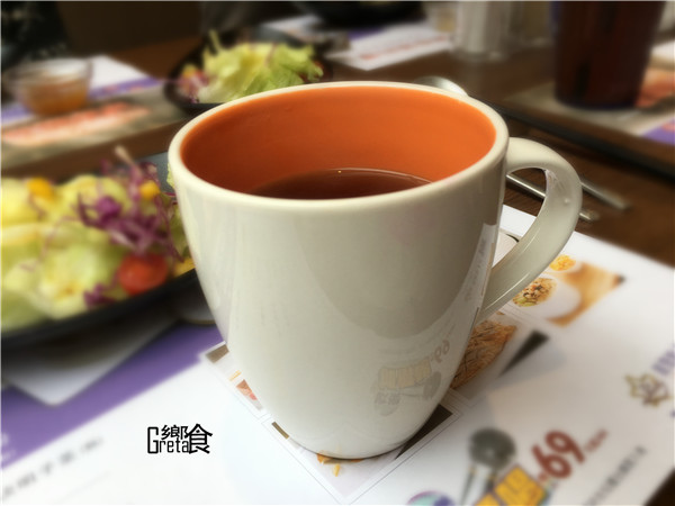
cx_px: 338
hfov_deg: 61.7
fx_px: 565
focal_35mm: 29
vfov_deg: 48.2
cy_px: 253
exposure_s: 1/120
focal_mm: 4.15
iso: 40
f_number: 2.2
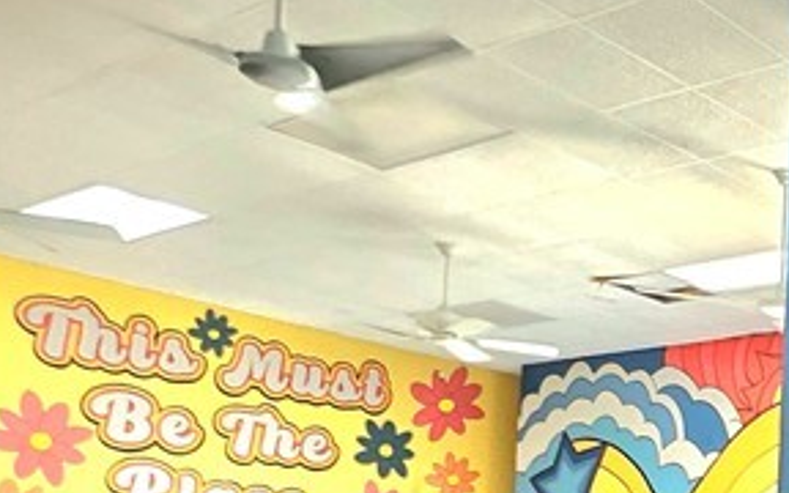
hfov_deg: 29.7
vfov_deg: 23.8
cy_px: 605
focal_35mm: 49
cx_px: 1104
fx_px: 1054
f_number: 2.2
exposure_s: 1/60.2
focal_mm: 1.74
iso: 100
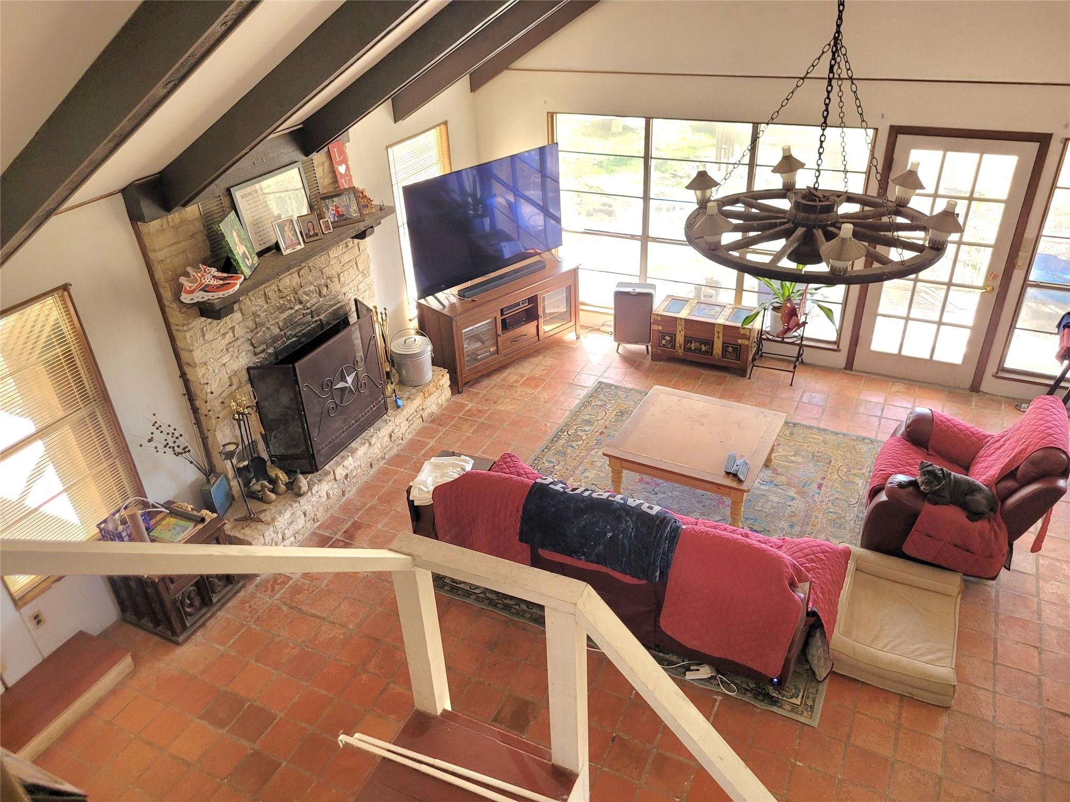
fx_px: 804
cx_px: 535
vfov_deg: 53.1
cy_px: 401
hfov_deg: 67.3
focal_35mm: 26
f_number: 1.8
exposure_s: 1/120
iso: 200
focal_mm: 5.4
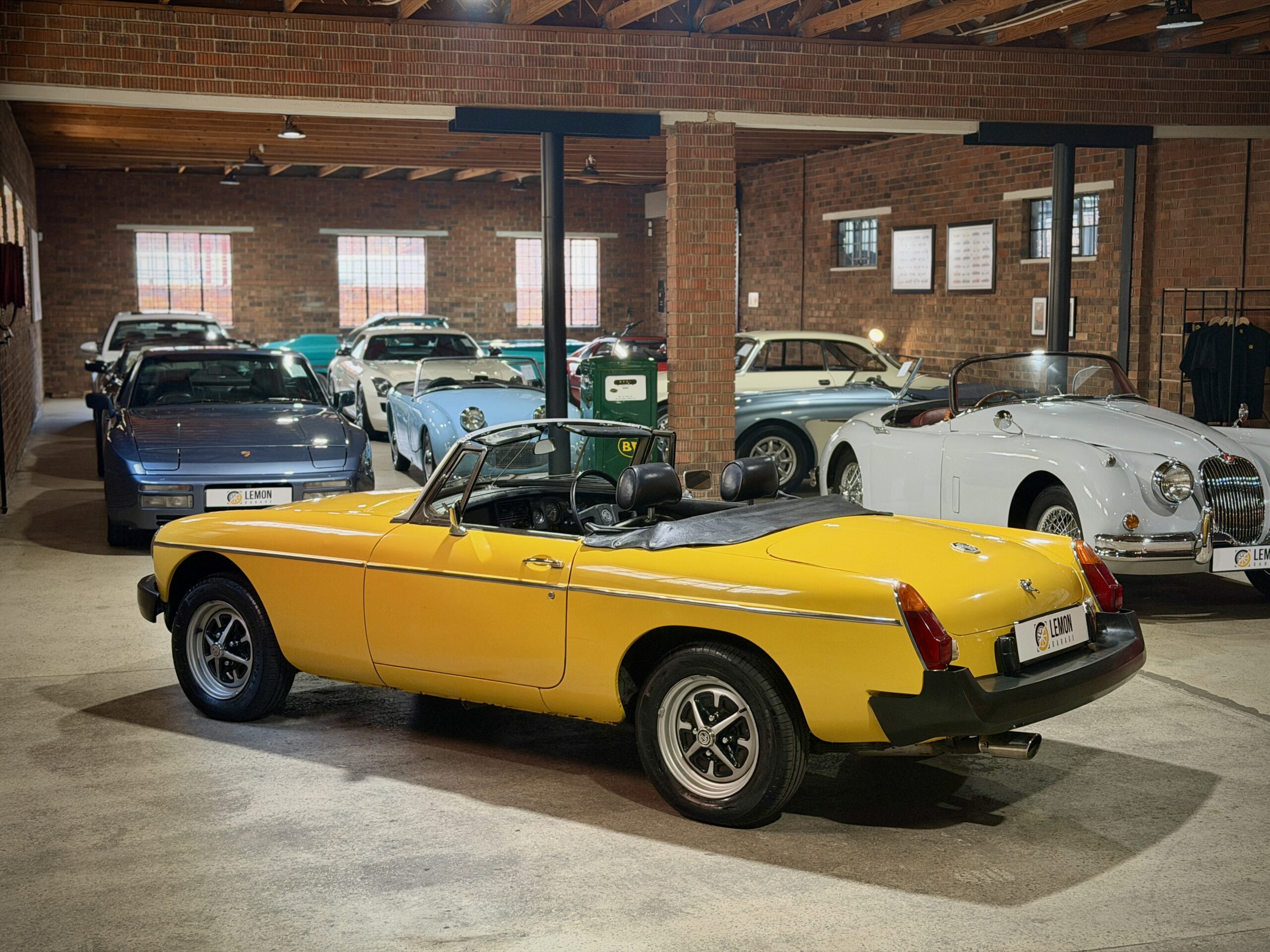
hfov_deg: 39.7
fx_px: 1761
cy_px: 476
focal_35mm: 48
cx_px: 635
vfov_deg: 30.3
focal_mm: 6.76
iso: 250
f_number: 1.78
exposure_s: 1/50
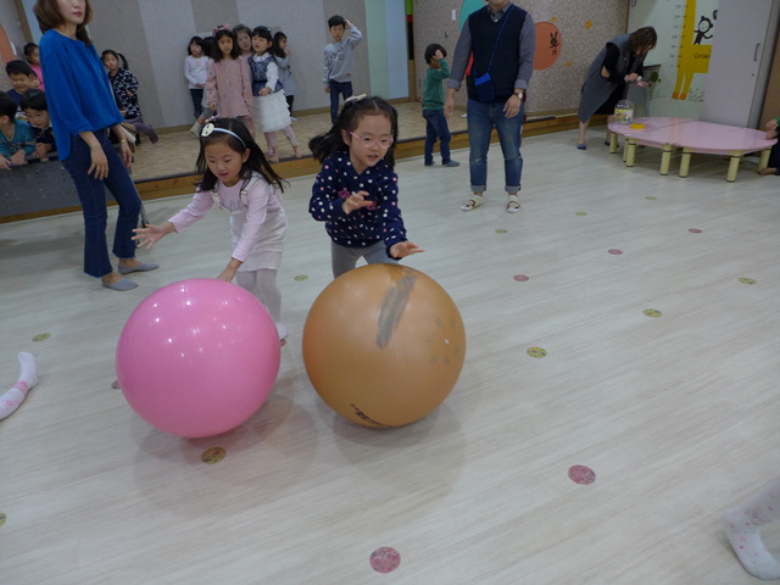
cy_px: 292
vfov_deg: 56.8
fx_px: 541
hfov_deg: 71.6
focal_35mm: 24
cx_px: 390
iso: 200
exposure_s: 1/250
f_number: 1.4
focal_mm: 4.7
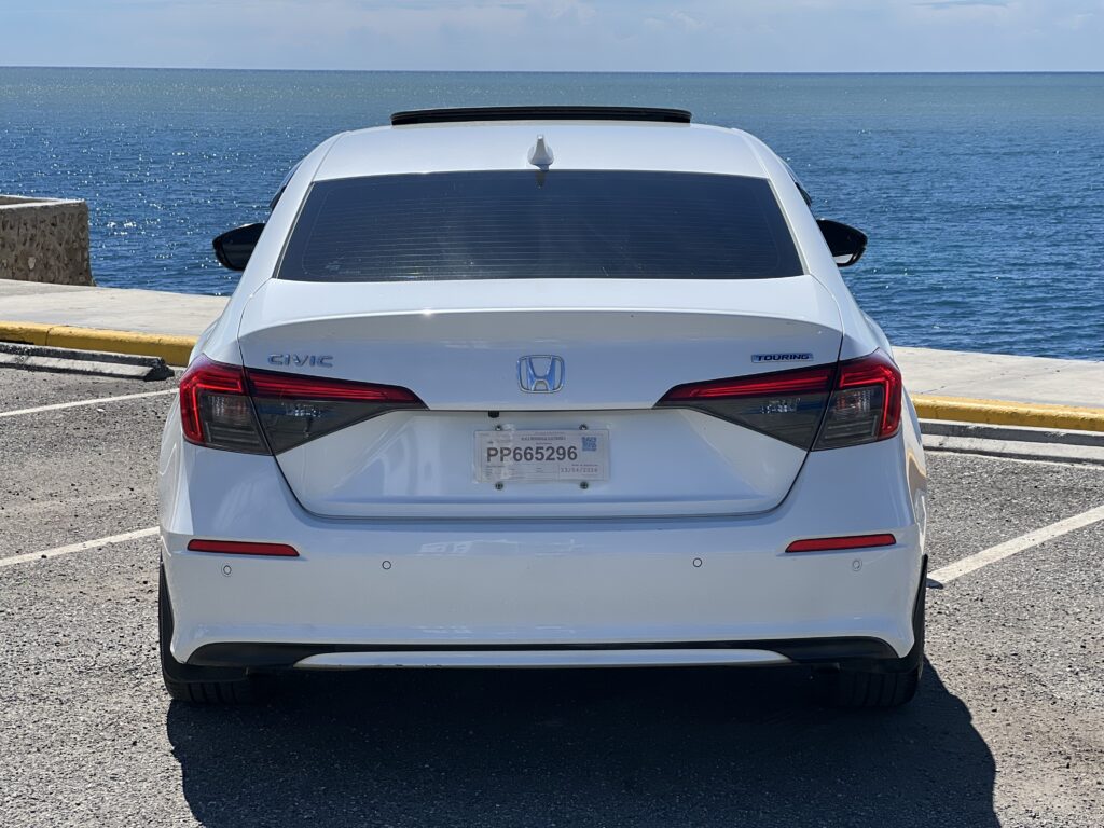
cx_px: 552
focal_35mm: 77
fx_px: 2456
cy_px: 414
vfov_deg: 19.1
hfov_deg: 25.3
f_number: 2.8
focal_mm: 9
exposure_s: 1/896
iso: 32
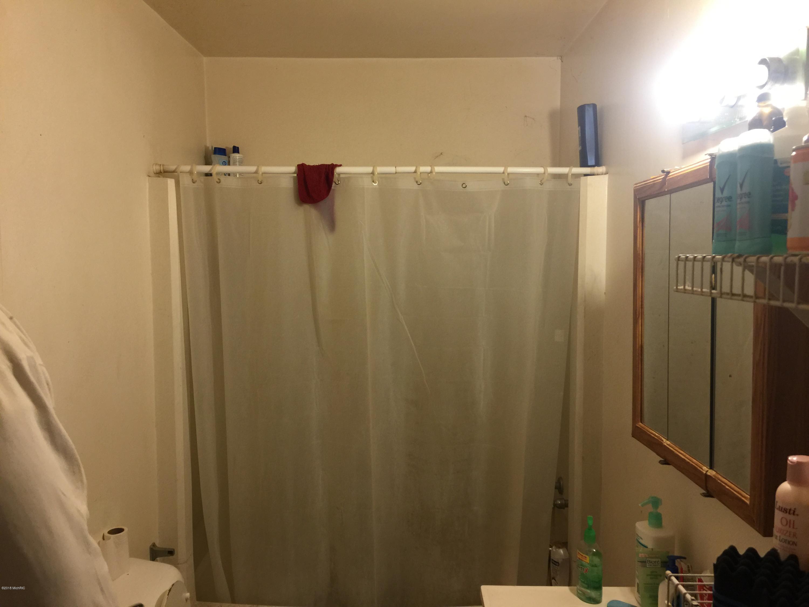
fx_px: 678
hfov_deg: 61.7
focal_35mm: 29
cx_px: 404
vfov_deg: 48.2
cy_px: 304
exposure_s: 1/15
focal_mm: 4.15
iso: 50
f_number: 2.2
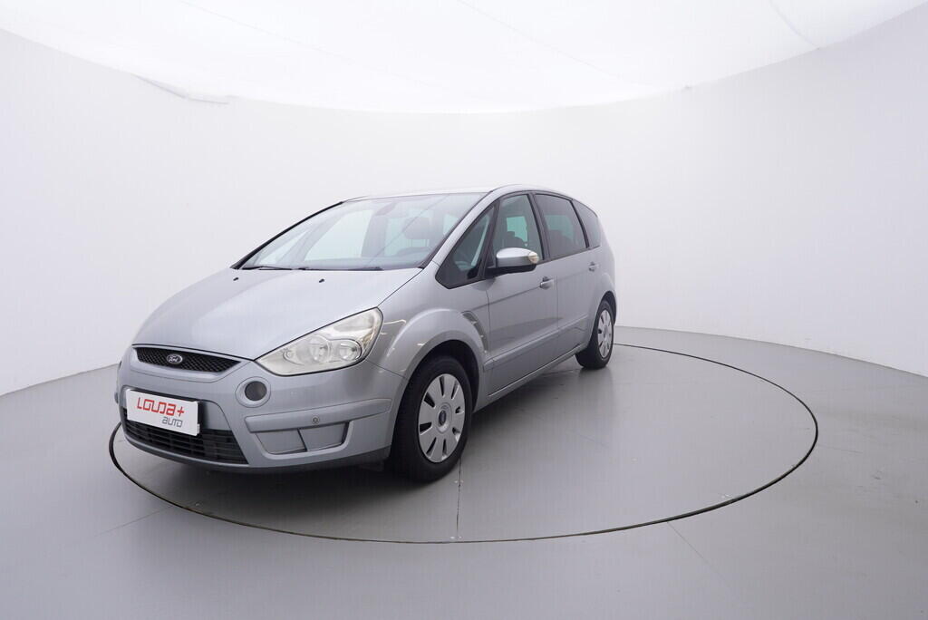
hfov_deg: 77.3
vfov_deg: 56.2
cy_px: 310
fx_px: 580
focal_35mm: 22
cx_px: 464
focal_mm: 15
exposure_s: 1/80
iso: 200
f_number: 5
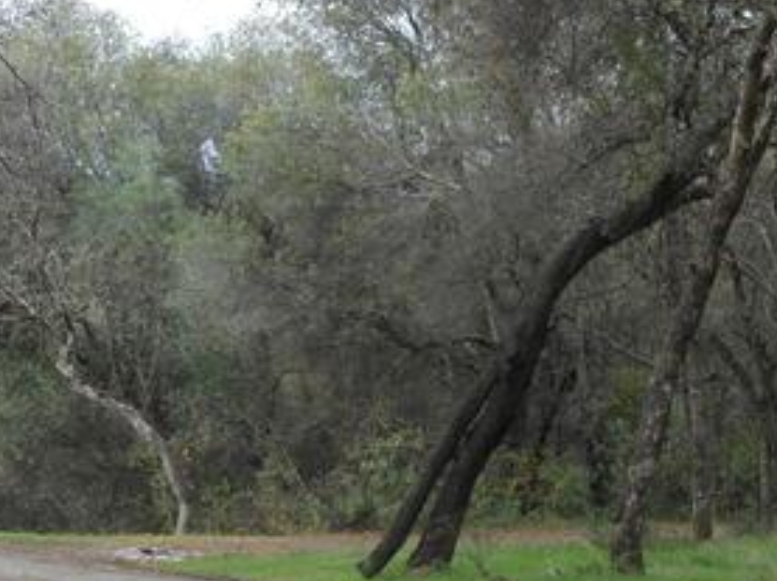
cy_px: 564
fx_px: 1816
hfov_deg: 23.3
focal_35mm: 81
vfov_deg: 17.8
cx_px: 743
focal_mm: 5
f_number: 3.7
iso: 80
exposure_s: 1/100
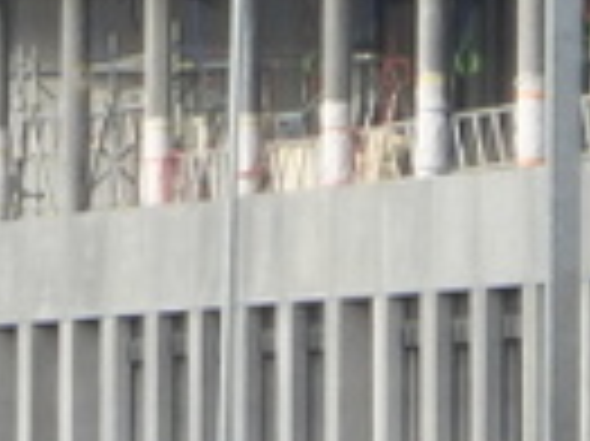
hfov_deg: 1.3
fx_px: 25049
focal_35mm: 1471
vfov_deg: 1.0
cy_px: 432
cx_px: -1144
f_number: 5.4
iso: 160
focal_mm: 31.3
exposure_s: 1/125
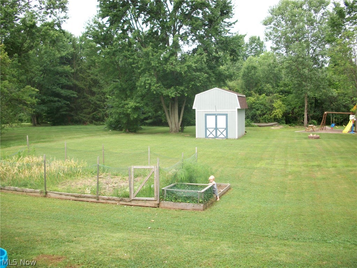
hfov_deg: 52.6
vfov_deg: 40.7
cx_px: 178
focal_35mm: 35
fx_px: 361
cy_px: 134
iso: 80
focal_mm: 6.3
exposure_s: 1/160
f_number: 3.1
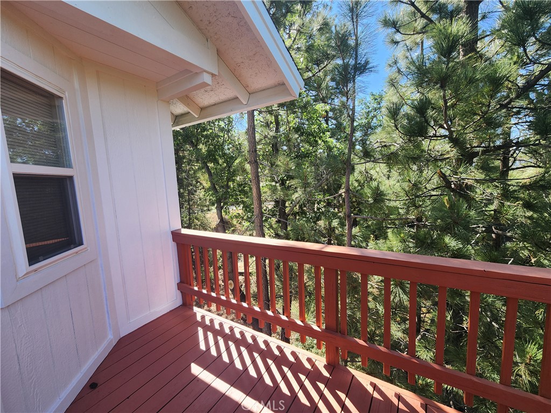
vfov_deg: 89.9
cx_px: 276
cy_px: 206
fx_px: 207
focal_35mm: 13
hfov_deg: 106.2
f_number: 2.2
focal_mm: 2.2
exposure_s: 1/373
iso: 50
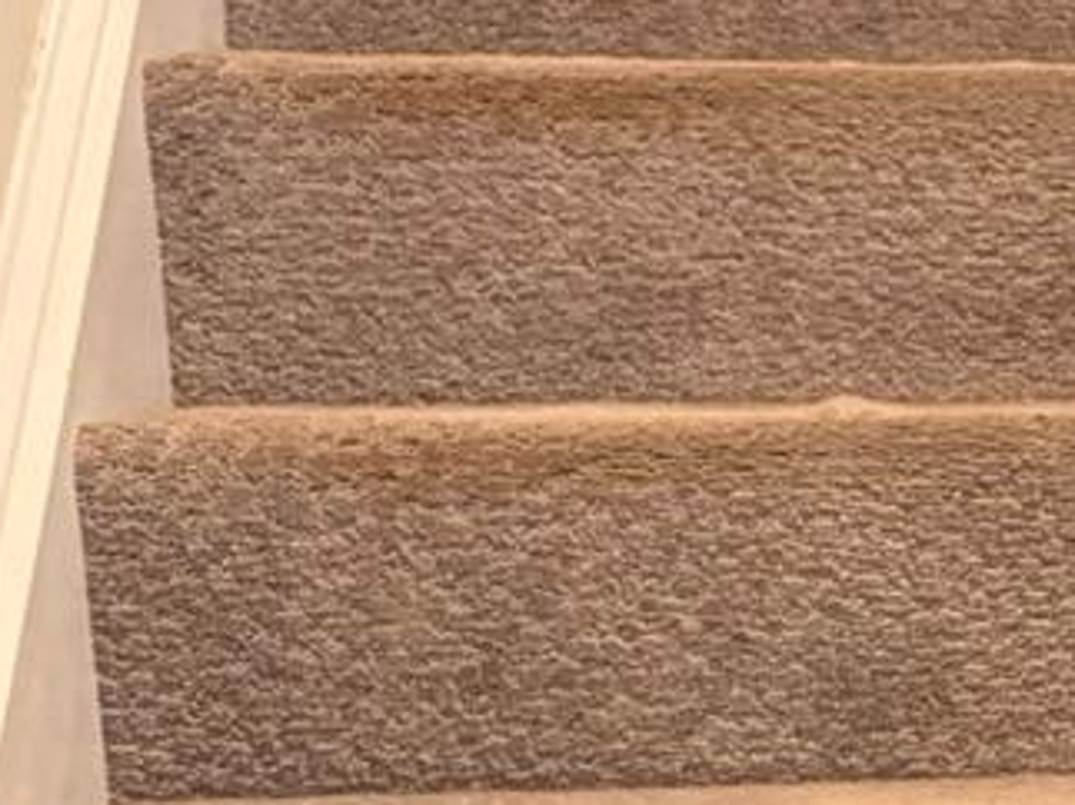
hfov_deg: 9.9
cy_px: 795
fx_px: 5122
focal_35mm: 165
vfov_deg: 8.9
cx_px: 2886
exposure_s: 1/60
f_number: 1.6
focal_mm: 5.96
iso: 400
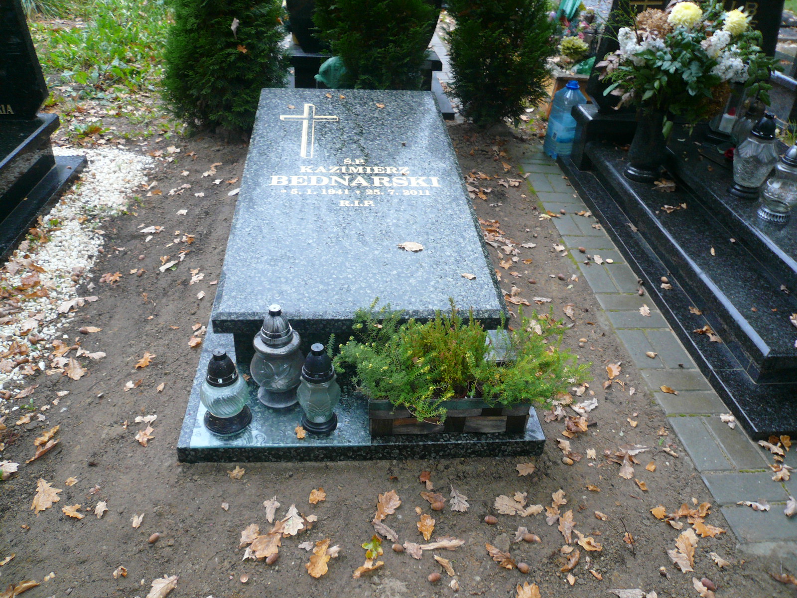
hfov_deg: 63.4
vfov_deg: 49.7
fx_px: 645
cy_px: 299
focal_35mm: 28
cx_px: 398
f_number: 2.8
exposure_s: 1/25
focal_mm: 4.6
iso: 100
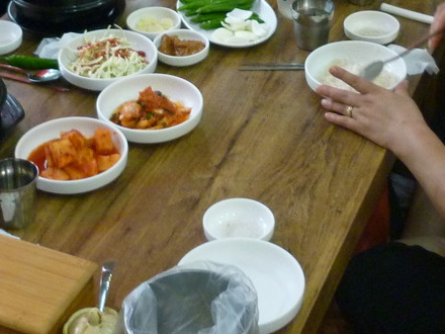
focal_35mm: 90
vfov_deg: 15.7
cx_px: 208
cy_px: -80
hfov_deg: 21.8
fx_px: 1157
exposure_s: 1/30
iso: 320
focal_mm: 5.5
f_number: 2.8
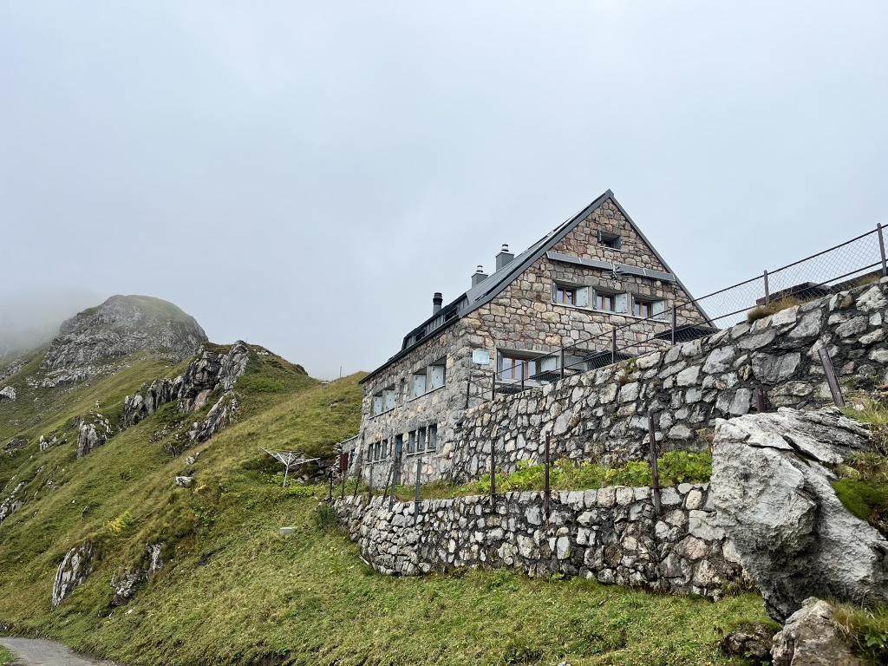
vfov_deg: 53.1
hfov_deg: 67.3
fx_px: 667
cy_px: 333
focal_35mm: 26
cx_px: 444
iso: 50
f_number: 1.6
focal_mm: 5.1
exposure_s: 1/3413
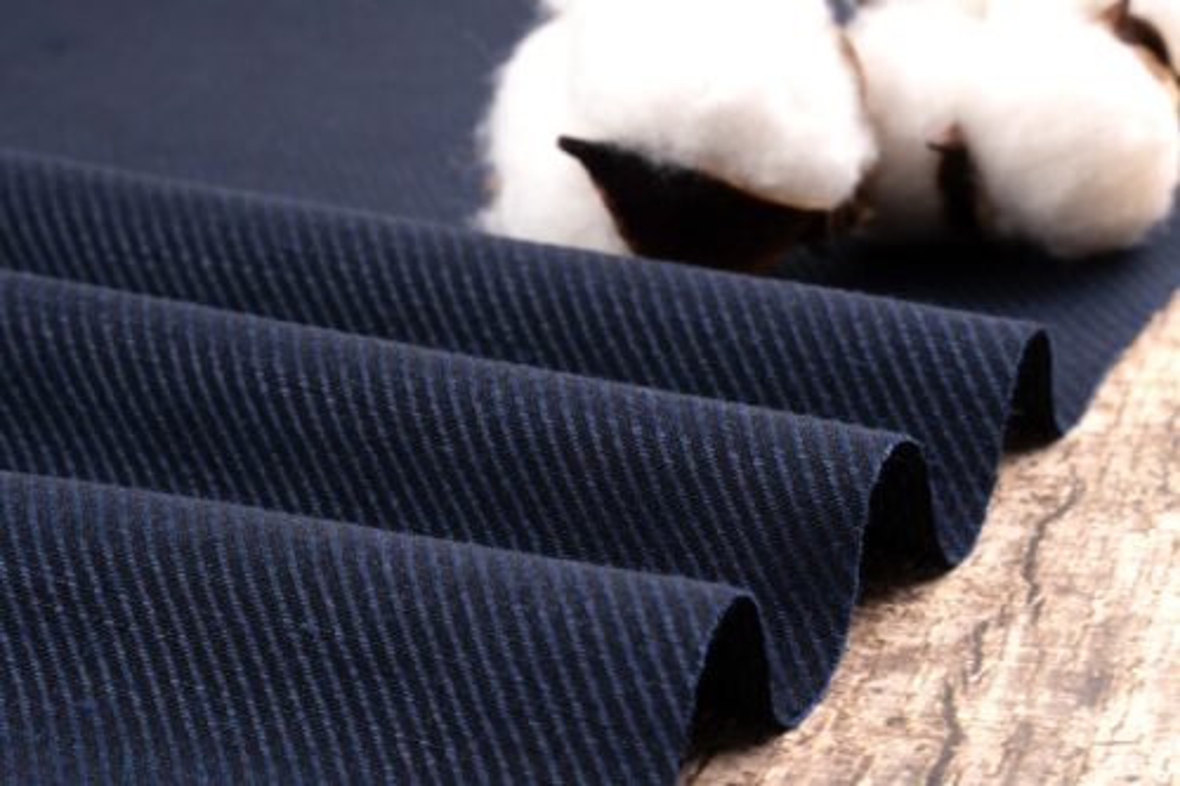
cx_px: 590
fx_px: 3670
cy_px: 393
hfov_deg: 18.3
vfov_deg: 12.2
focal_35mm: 112
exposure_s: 1/125
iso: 100
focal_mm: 75
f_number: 16
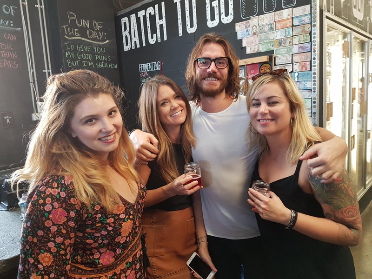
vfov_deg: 53.1
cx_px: 186
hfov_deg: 67.3
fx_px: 279
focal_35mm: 26
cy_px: 140
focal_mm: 4.2
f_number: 1.7
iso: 160
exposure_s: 1/33
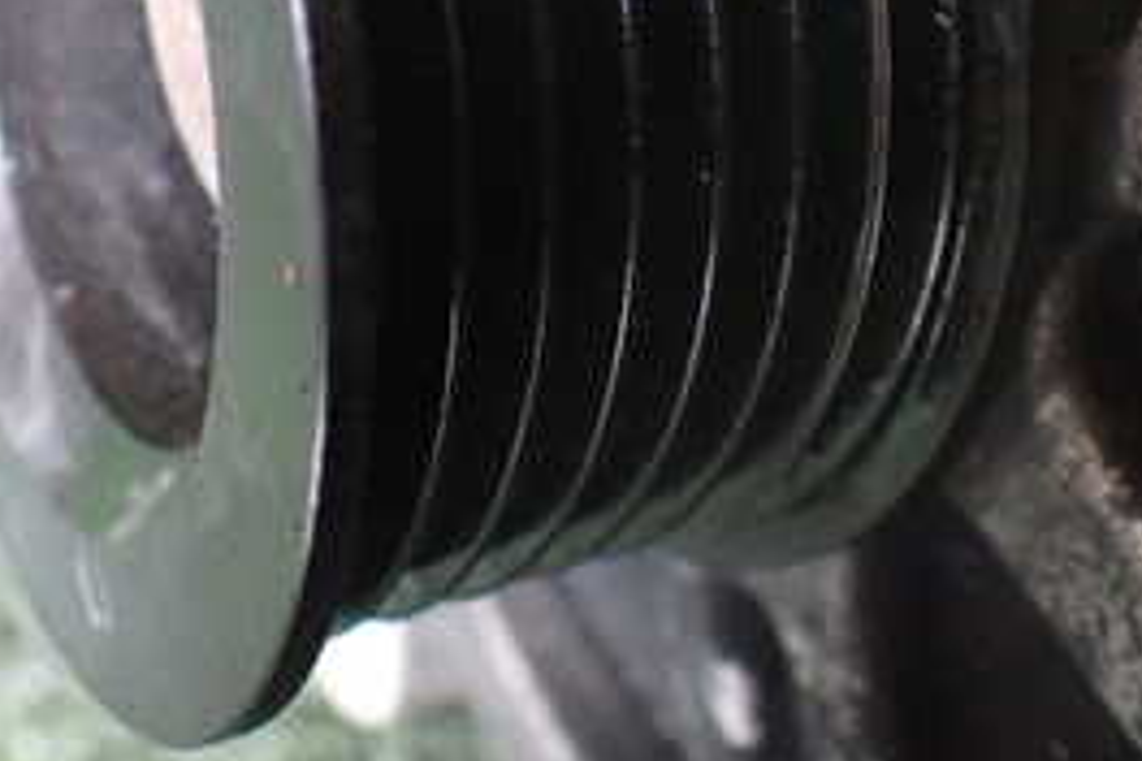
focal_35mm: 71
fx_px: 2252
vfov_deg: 18.5
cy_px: -52
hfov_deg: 28.3
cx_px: 394
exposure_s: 1/30
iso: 800
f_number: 2.3
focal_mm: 5.4
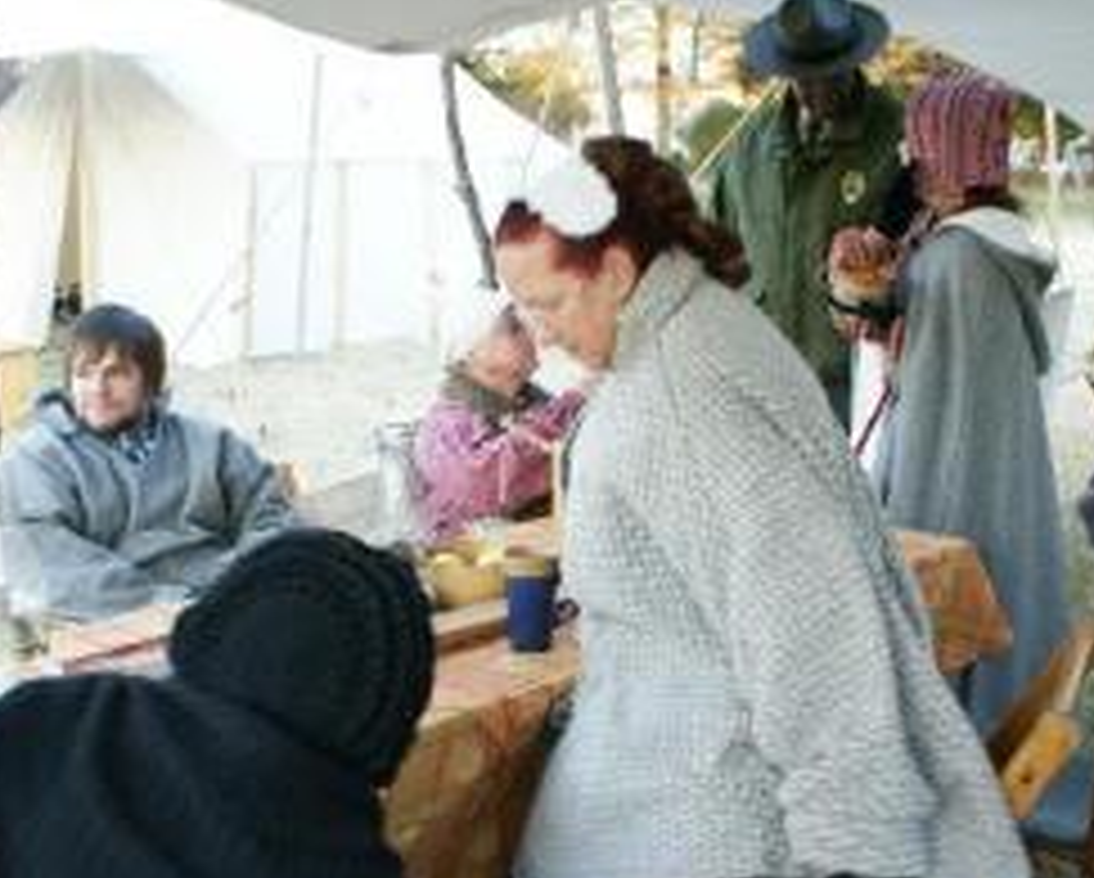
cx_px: 581
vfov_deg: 29.6
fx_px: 1653
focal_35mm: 51
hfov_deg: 36.6
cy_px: 558
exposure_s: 1/40
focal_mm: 22
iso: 200
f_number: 4
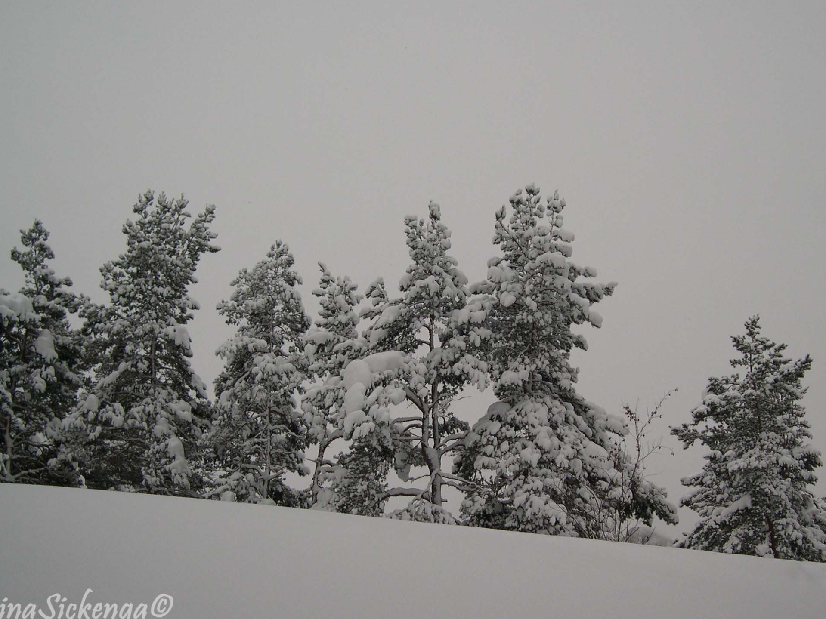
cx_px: 435
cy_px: 316
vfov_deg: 32.2
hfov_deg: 42.1
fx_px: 1074
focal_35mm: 45
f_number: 2.8
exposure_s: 1/207
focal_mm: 8
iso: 100
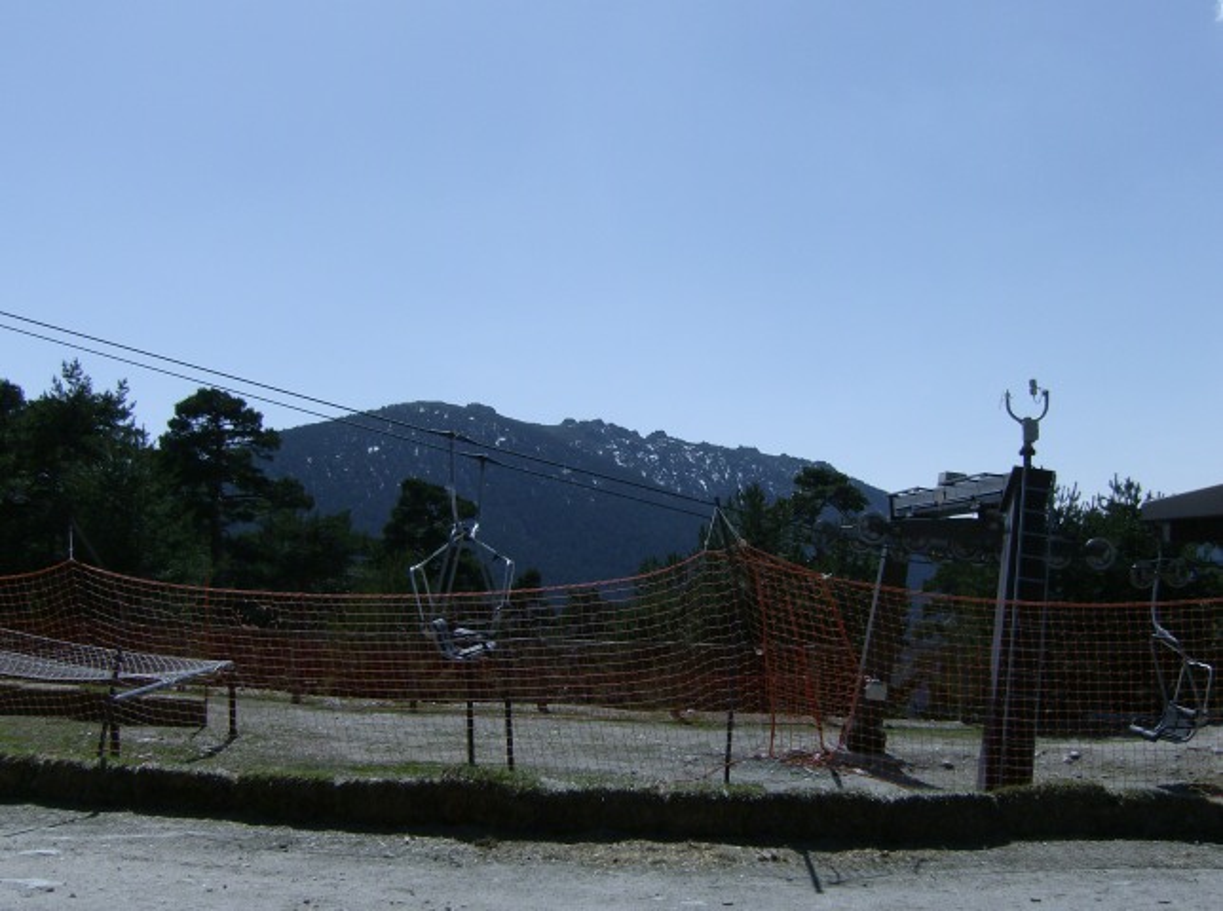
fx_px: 1269
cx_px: 612
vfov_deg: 39.5
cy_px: 456
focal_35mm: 36
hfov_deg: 51.5
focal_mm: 6
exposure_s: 1/1953
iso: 100
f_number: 4.7
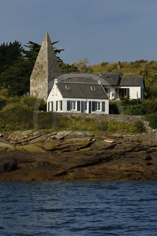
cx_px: 78
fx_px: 1004
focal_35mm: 153
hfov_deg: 8.9
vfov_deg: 13.4
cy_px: 118
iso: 100
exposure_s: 1/500
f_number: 6.7
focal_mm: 102
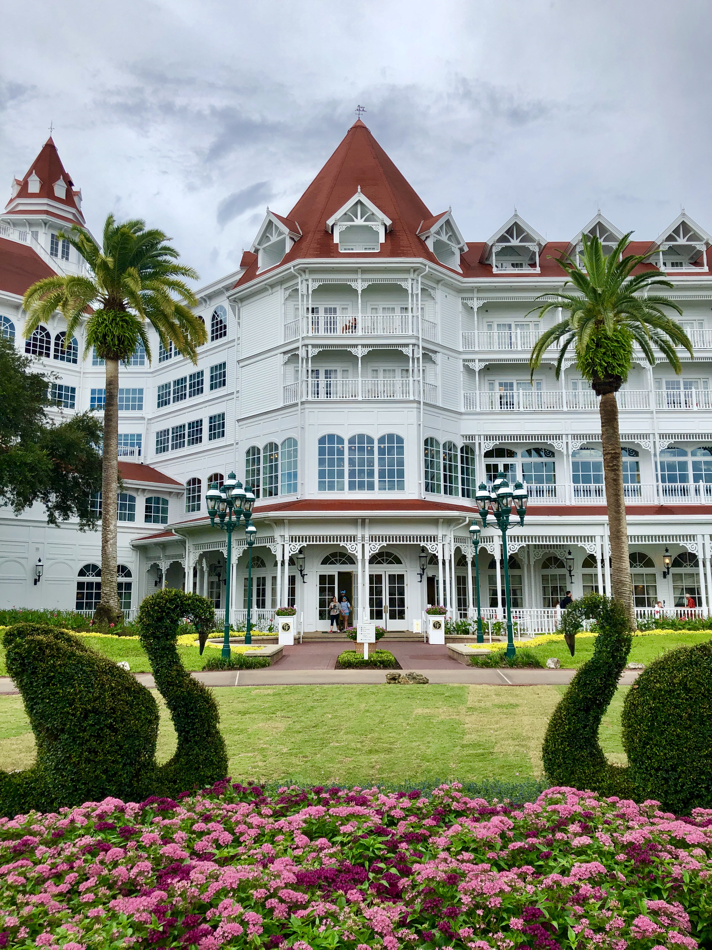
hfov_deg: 49.7
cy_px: 475
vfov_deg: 63.4
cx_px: 356
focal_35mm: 28
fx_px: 768
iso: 20
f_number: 1.8
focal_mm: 3.99
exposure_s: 1/842
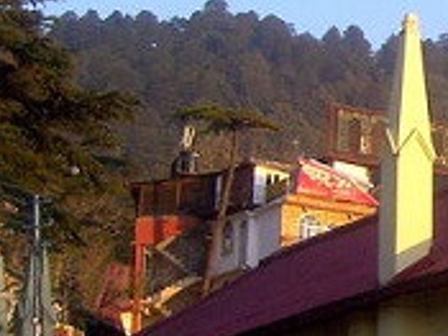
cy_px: 87
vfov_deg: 9.0
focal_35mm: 165
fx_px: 2134
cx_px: 748
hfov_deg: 11.3
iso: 80
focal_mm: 6
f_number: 2.7
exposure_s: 1/320
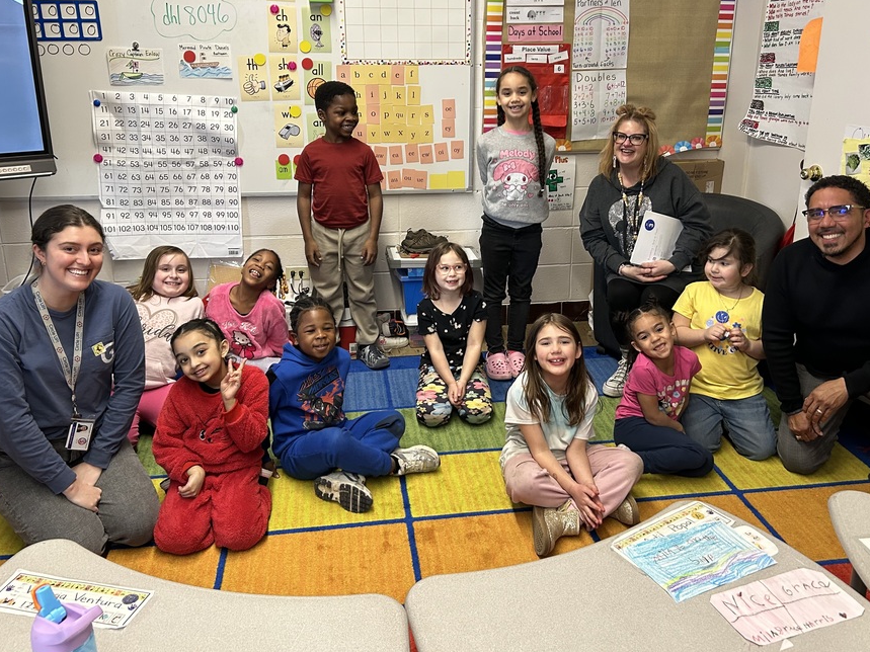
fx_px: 779
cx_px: 459
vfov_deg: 45.3
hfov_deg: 58.3
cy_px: 272
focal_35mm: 31
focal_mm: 5.7
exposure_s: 1/60
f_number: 1.5
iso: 250
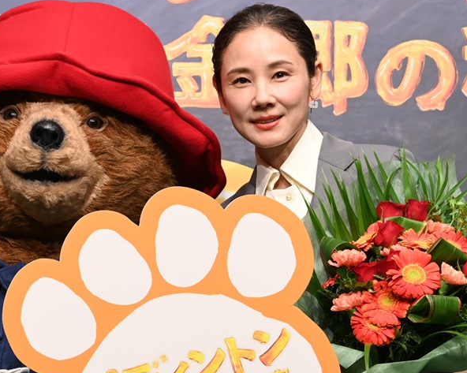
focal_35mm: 196
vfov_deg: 7.9
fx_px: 2708
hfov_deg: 9.8
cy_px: 278
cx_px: 134
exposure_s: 1/200
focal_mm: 103
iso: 800
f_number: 7.1
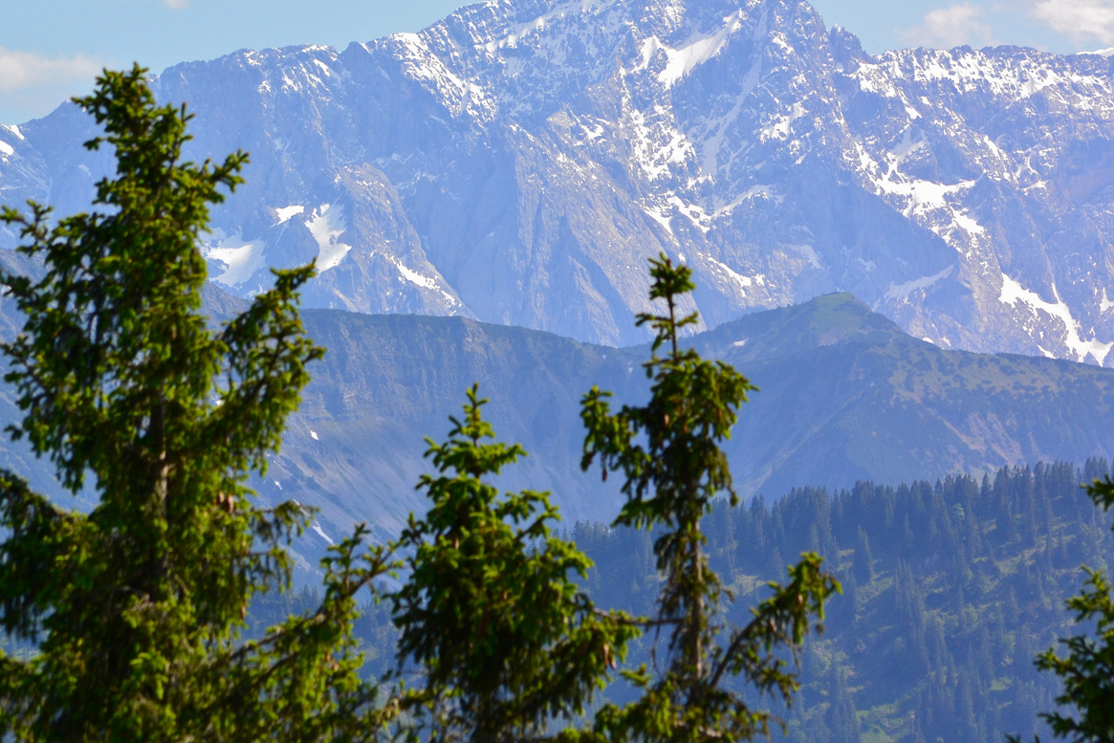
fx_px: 12905
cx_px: 724
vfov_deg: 3.3
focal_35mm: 417
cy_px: 273
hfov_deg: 4.9
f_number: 11
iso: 360
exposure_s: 1/500
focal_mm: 200
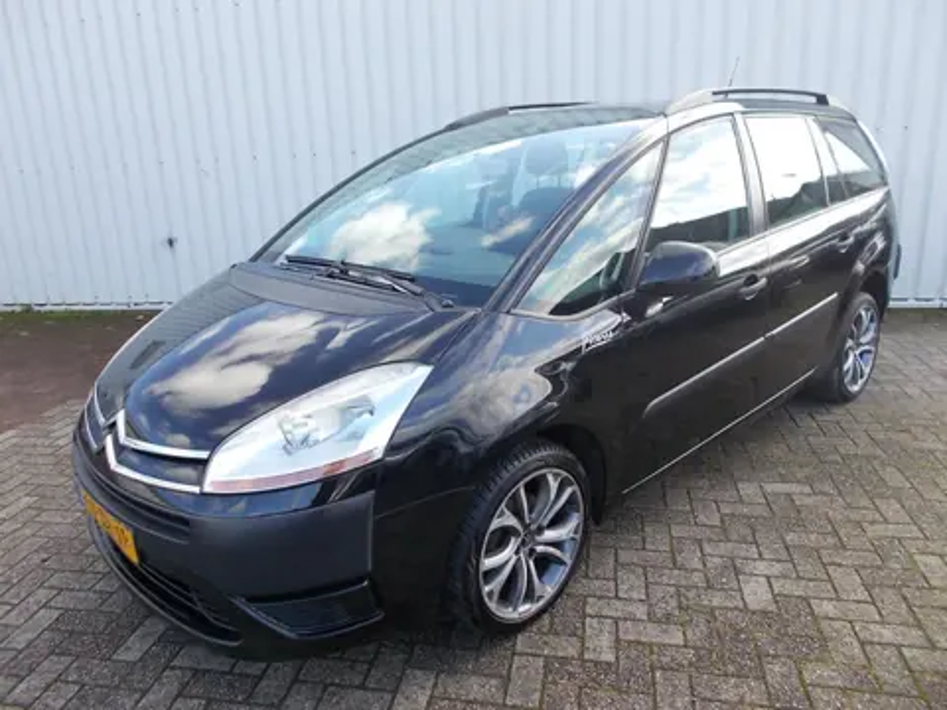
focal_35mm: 26
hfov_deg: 67.3
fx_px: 711
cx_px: 474
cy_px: 355
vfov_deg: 53.1
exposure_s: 1/125
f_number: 3.2
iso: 80
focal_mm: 4.6
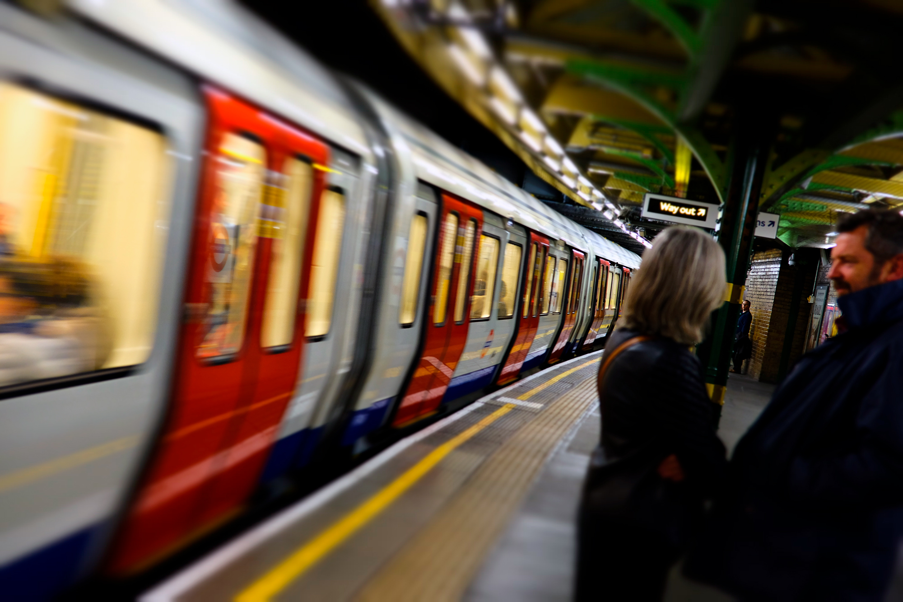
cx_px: 452
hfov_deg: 41.1
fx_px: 1204
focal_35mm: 48
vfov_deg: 28.1
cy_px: 301
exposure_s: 1/30
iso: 800
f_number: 2.8
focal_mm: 32
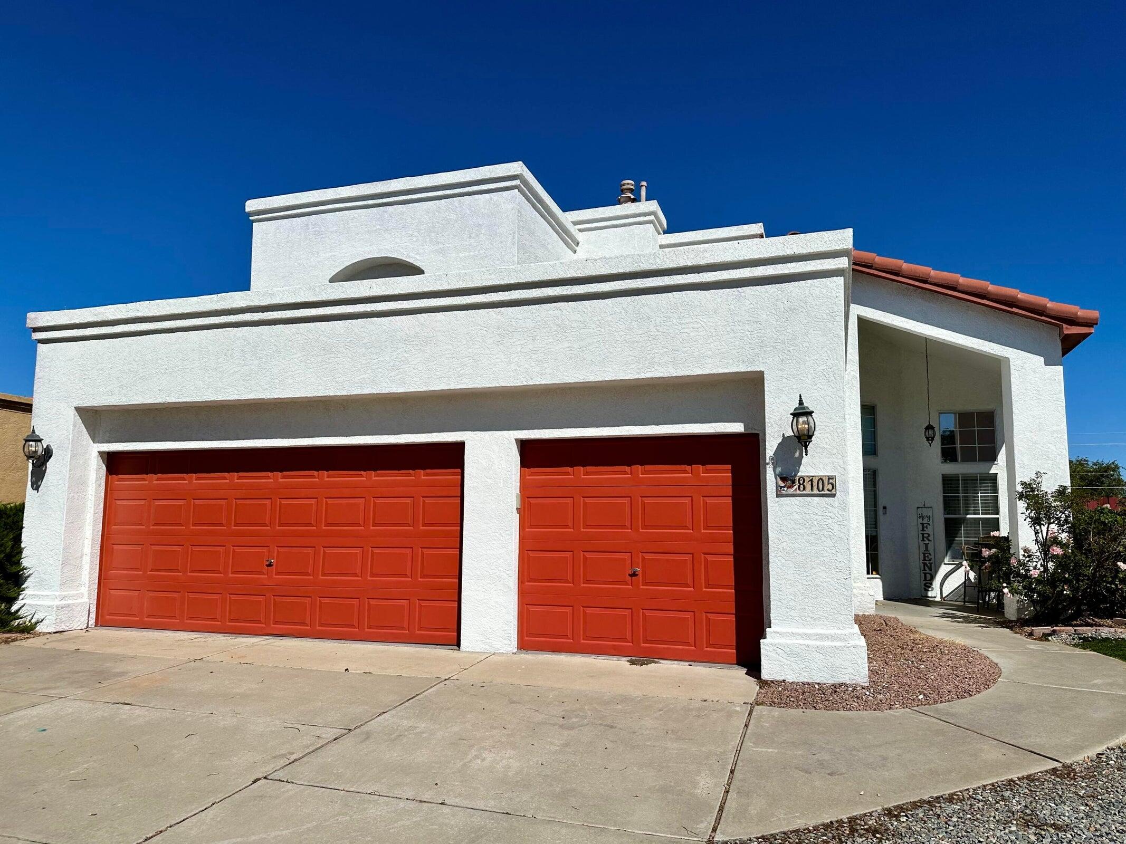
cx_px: 563
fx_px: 781
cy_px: 422
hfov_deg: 71.6
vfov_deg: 56.8
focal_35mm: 24
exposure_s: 1/13699
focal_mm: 6.86
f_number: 1.78
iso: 80
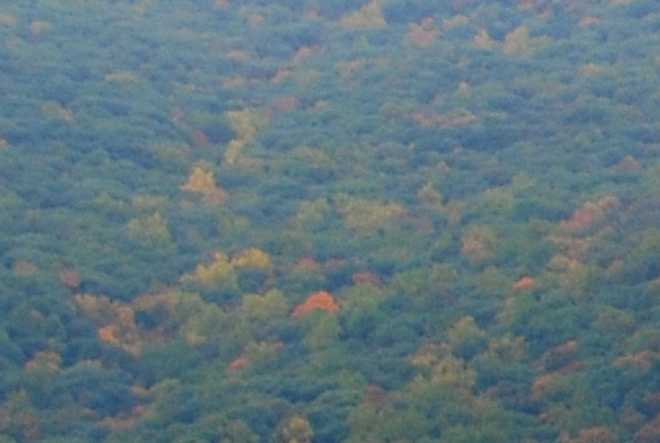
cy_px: 251
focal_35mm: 387
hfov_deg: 4.9
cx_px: 2284
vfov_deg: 3.6
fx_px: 7107
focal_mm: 34
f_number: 8
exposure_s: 1/80
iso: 200
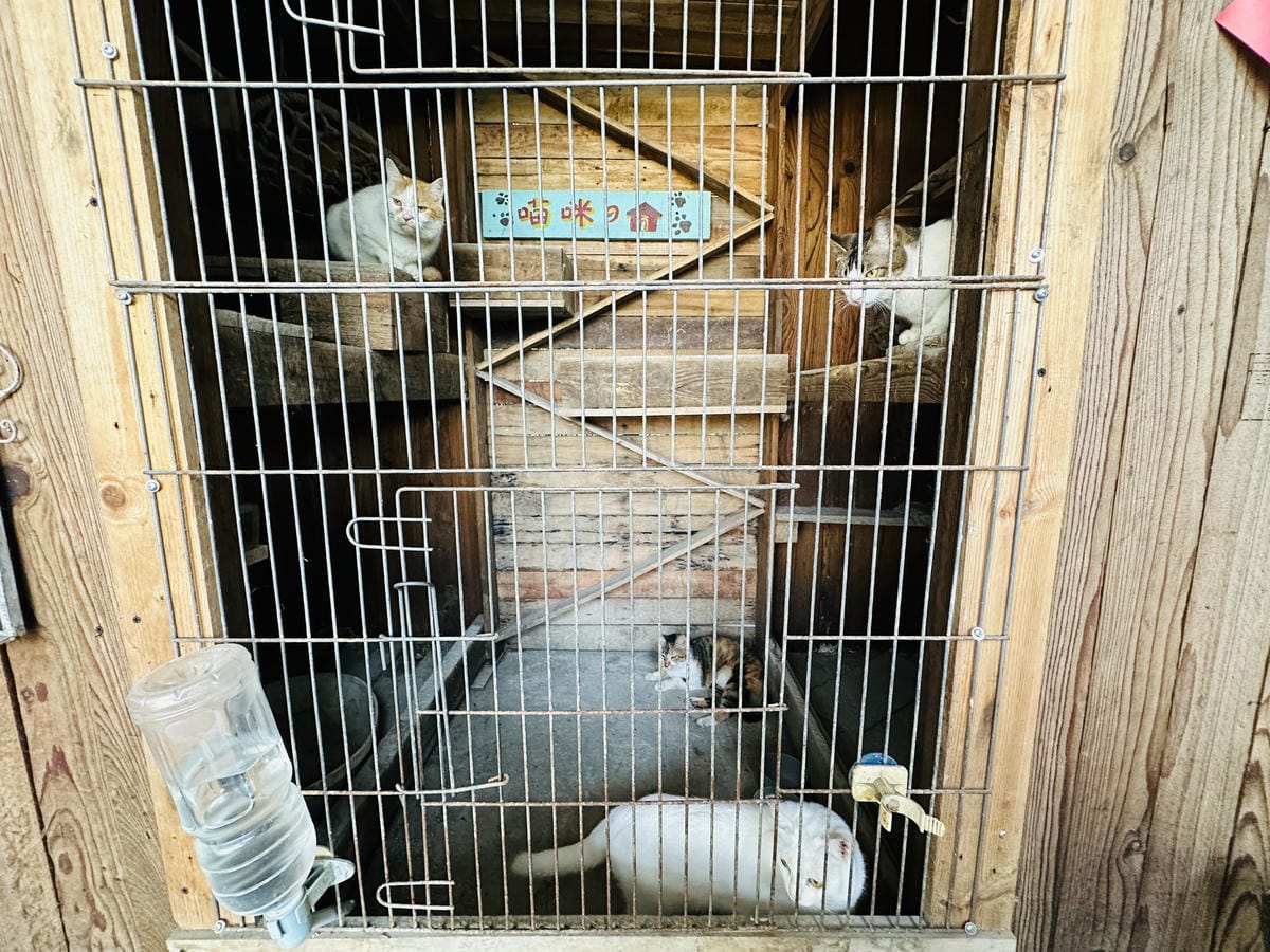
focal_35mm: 14
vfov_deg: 85.7
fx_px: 514
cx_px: 635
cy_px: 476
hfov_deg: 102.1
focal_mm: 2.22
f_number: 2.2
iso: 500
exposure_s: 1/60
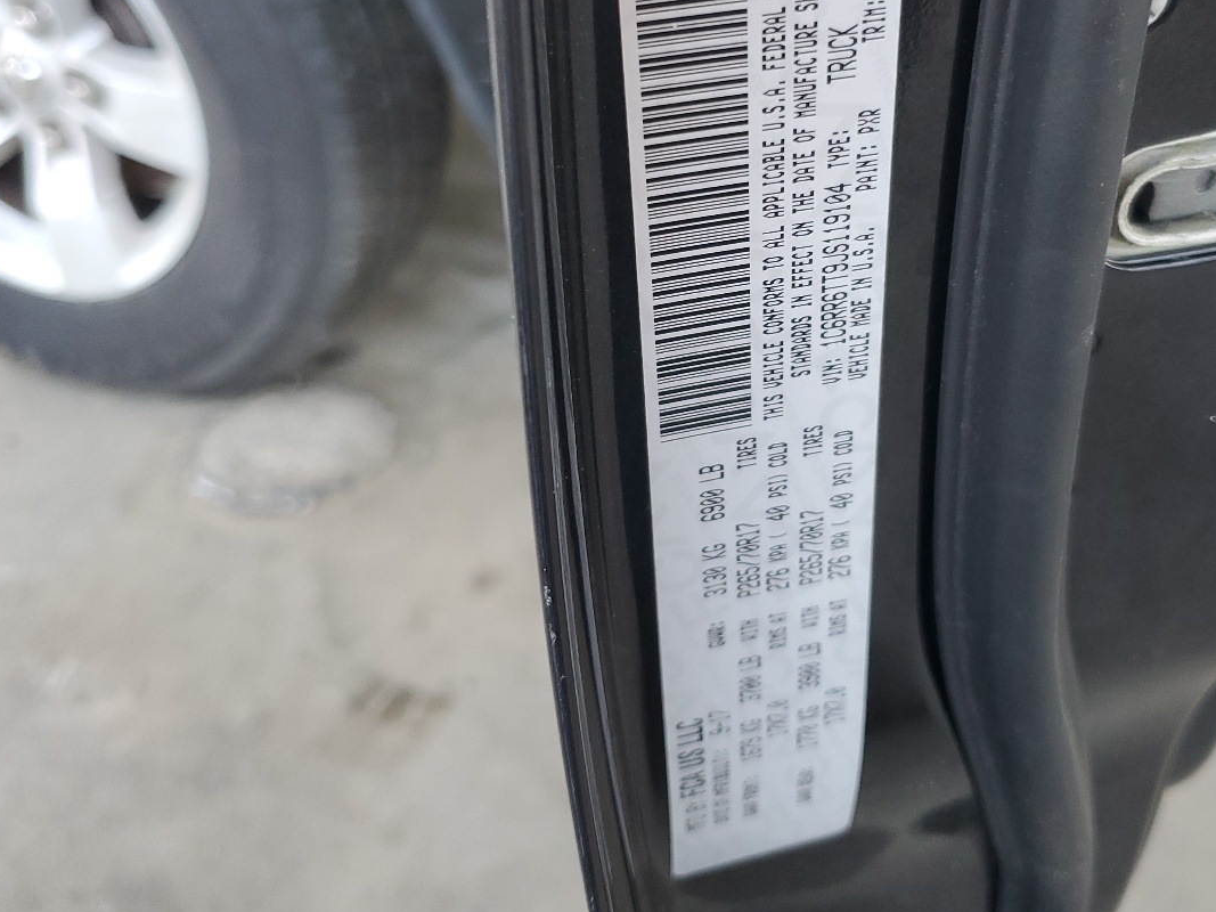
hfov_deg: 47.6
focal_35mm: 39
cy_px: 279
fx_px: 1370
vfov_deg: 36.3
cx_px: 735
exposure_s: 1/120
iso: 84
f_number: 1.5
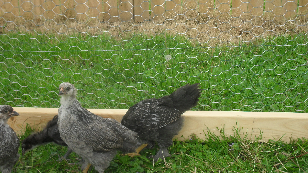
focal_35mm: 54
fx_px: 441
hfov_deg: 38.5
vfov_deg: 22.2
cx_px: 154
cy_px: 76
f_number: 3.9
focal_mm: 8.7
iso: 100
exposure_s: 1/180
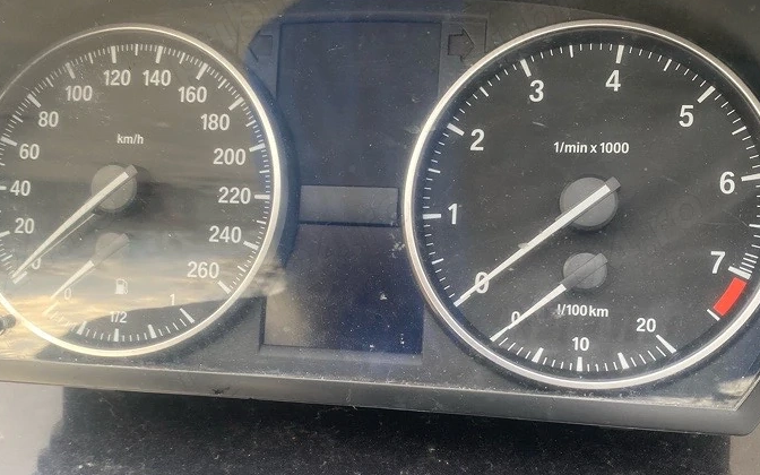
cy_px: 293
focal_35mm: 41
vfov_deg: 31.1
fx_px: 849
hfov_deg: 48.2
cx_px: 363
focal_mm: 4.25
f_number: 1.8
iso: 80
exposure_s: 1/121
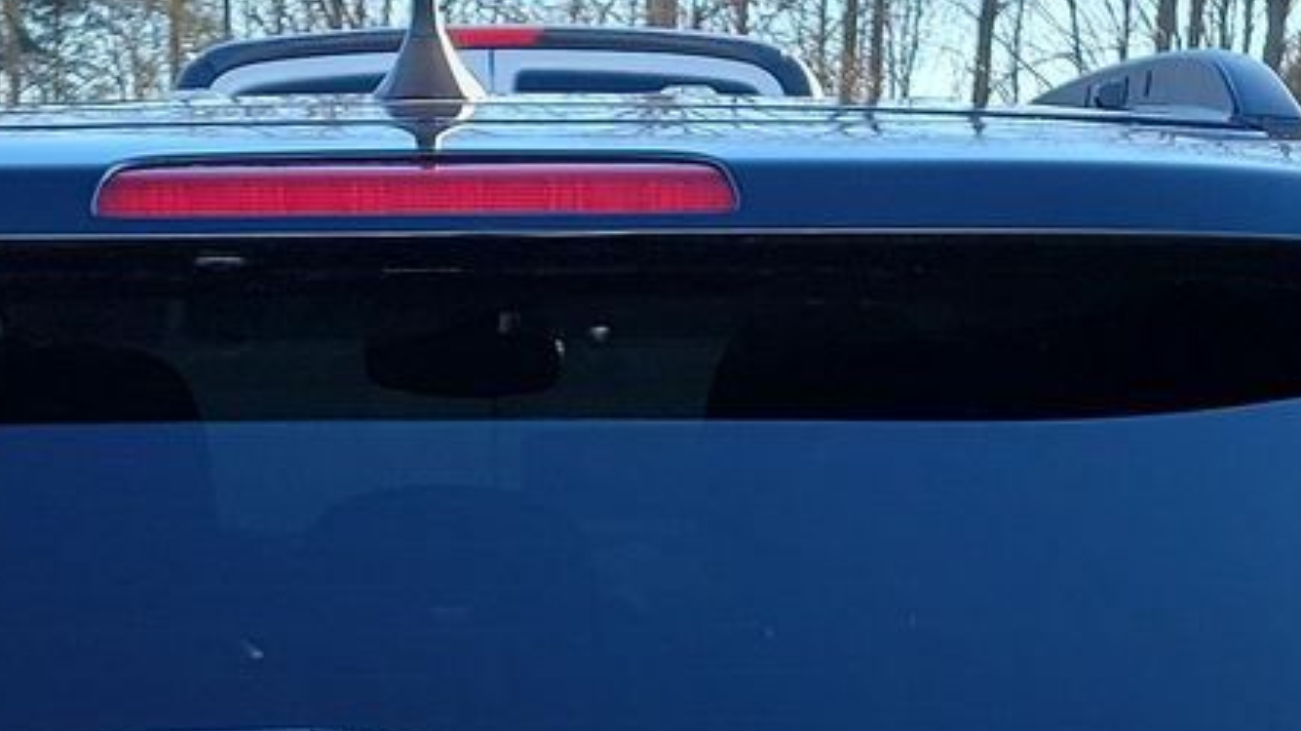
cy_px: 1193
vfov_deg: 12.1
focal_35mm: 94
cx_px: 520
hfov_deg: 22.7
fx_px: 3242
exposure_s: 1/199
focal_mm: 6.7
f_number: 1.8
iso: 50
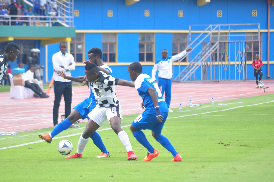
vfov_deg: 4.5
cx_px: 111
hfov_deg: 6.7
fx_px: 2341
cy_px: 105
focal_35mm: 308
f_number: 5.6
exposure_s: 1/160
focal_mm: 160
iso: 200
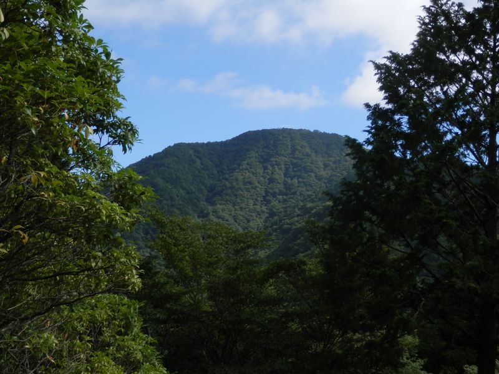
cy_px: 187
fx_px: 649
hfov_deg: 42.1
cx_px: 250
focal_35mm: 45
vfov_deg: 32.2
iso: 80
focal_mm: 8
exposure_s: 1/640
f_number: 3.8
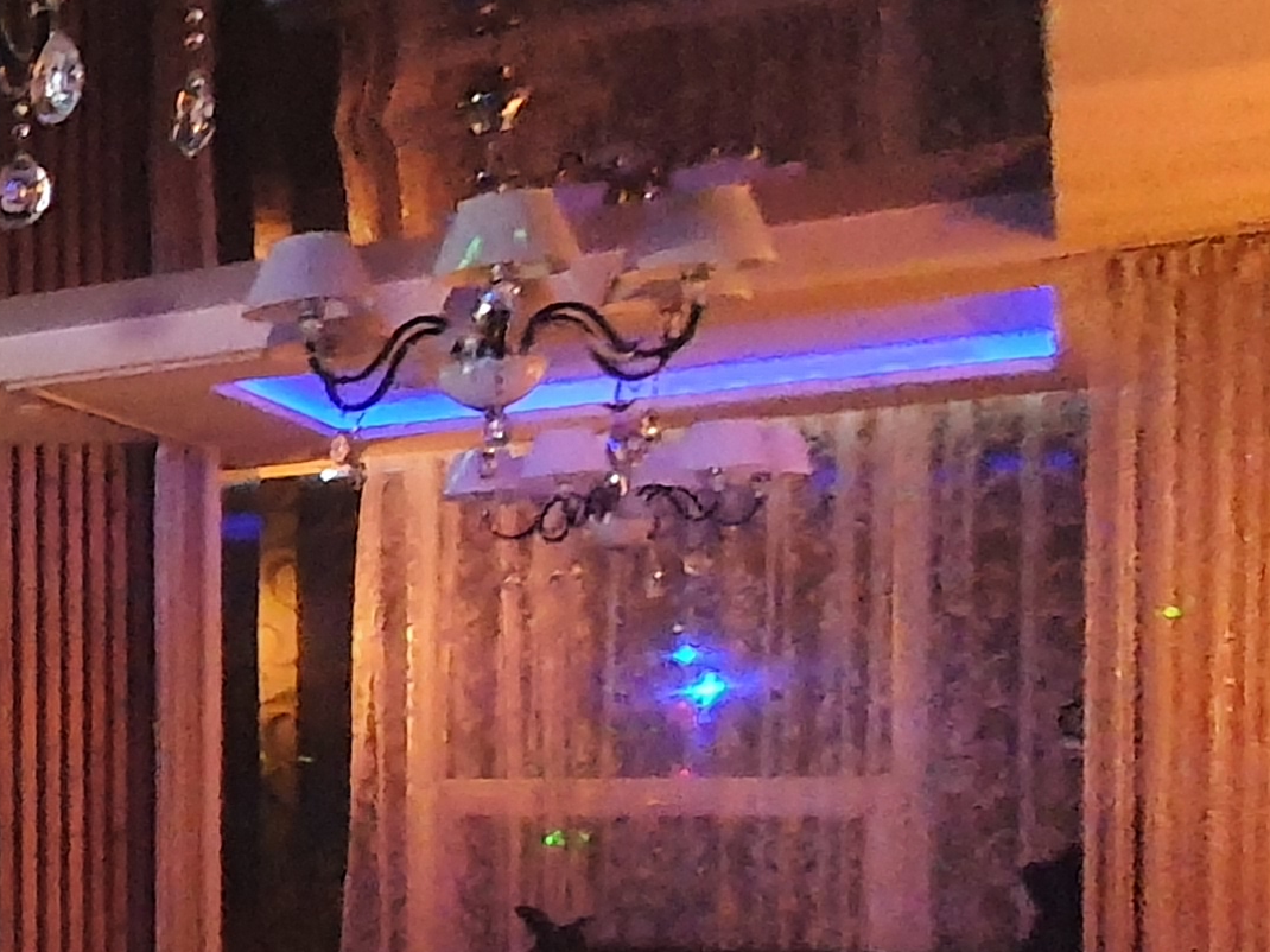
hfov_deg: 18.0
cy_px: 851
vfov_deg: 25.3
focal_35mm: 56
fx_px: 2054
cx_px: -1416
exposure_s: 1/20
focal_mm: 1.8
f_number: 2.2
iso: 640
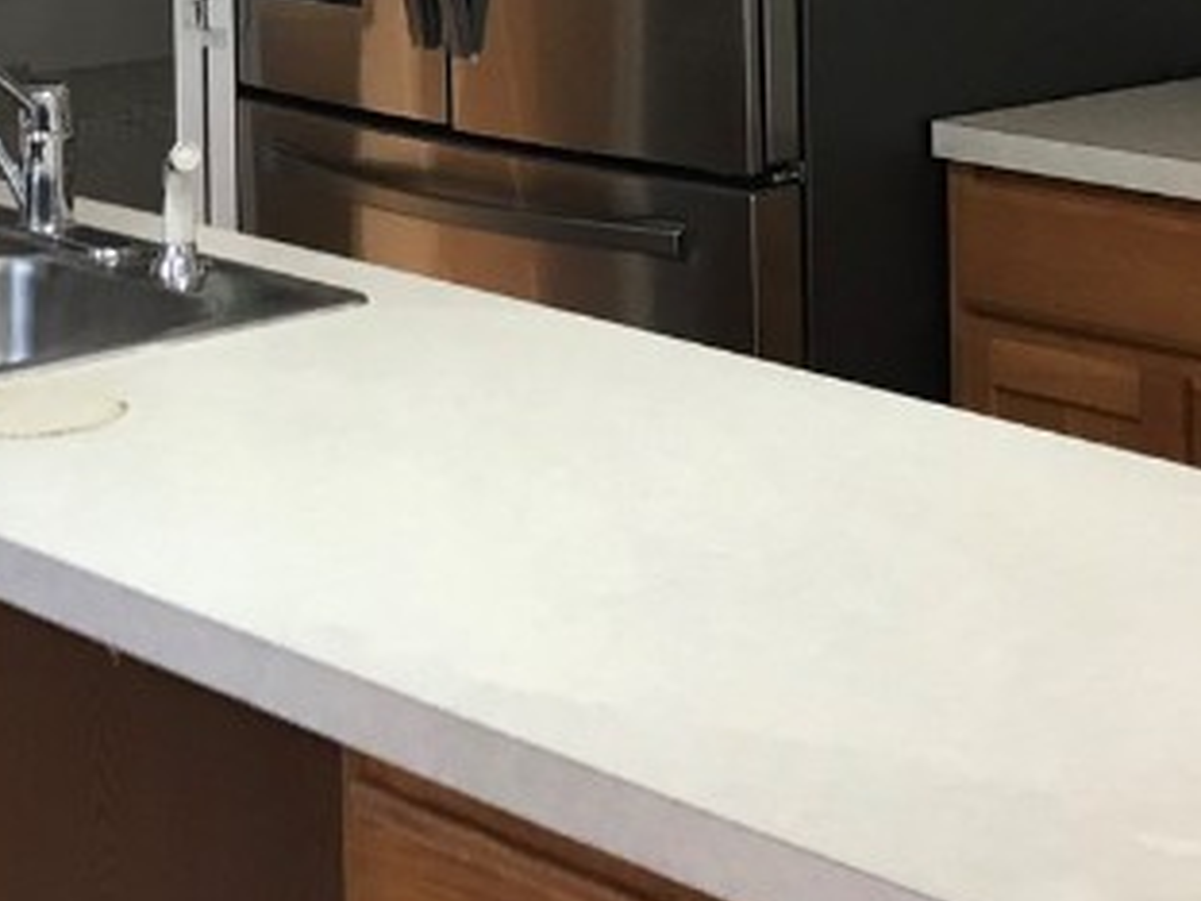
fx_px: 3192
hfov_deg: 21.2
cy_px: -258
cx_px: 316
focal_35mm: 92
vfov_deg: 15.3
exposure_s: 1/15
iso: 40
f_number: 1.8
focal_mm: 3.99
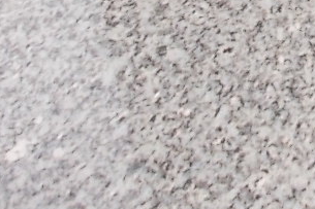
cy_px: -336
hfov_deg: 13.7
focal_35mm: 142
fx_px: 1242
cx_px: 461
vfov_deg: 8.6
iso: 80
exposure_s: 1/320
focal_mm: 4.6
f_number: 3.2
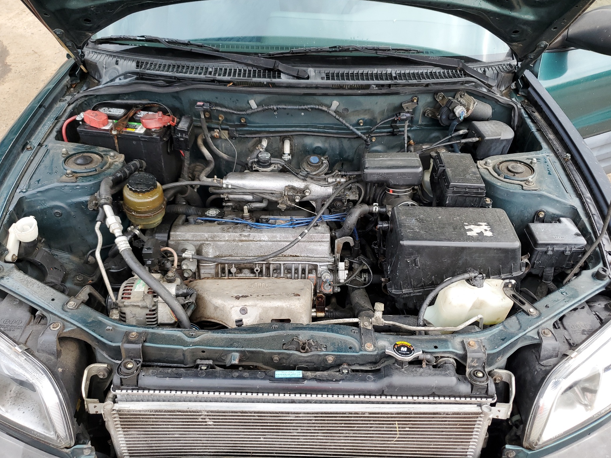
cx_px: 303
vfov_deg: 51.4
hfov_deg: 65.3
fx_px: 477
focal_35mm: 27
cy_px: 232
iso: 50
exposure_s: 1/250
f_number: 1.5
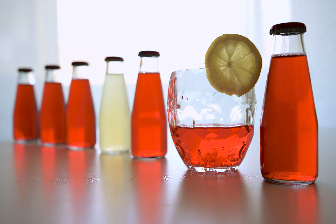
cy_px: 112
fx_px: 327
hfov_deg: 54.4
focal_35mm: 35
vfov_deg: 37.9
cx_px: 168
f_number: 4.5
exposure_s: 1/20
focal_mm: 35
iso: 100
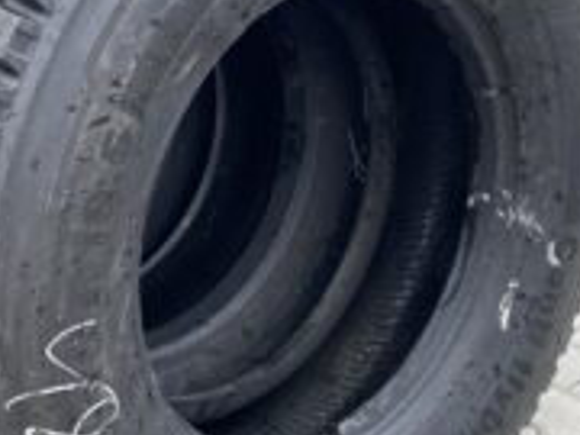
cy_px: 195
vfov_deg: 23.6
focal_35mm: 62
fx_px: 1039
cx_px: 110
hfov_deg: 30.4
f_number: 1.8
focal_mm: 4.25
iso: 32
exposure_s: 1/606
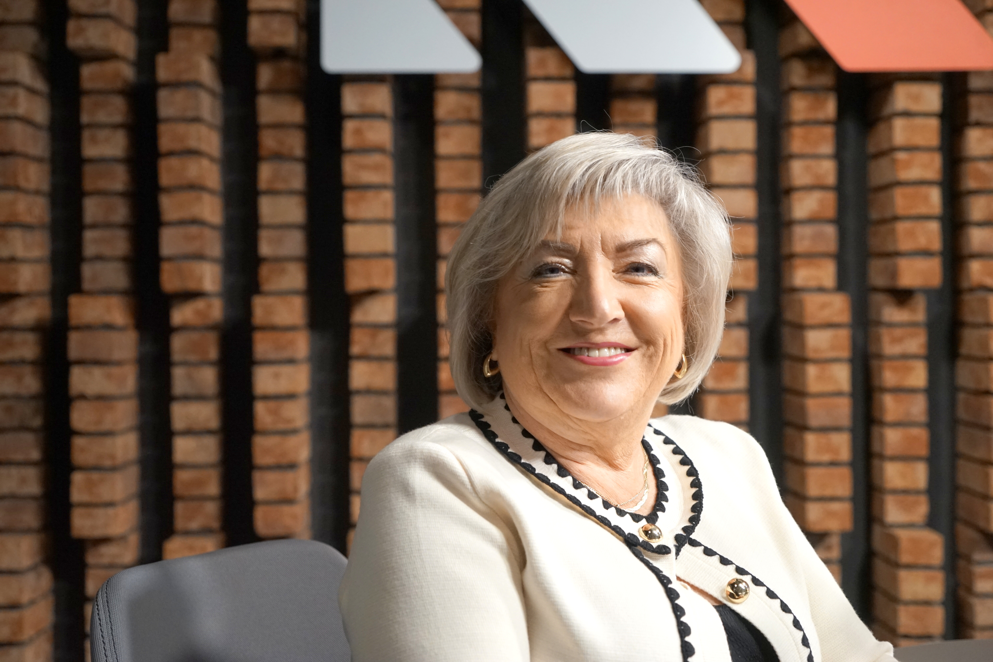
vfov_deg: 28.6
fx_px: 1296
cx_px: 496
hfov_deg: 41.9
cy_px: 331
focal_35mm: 47
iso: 2500
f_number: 4
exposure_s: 1/160
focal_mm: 47
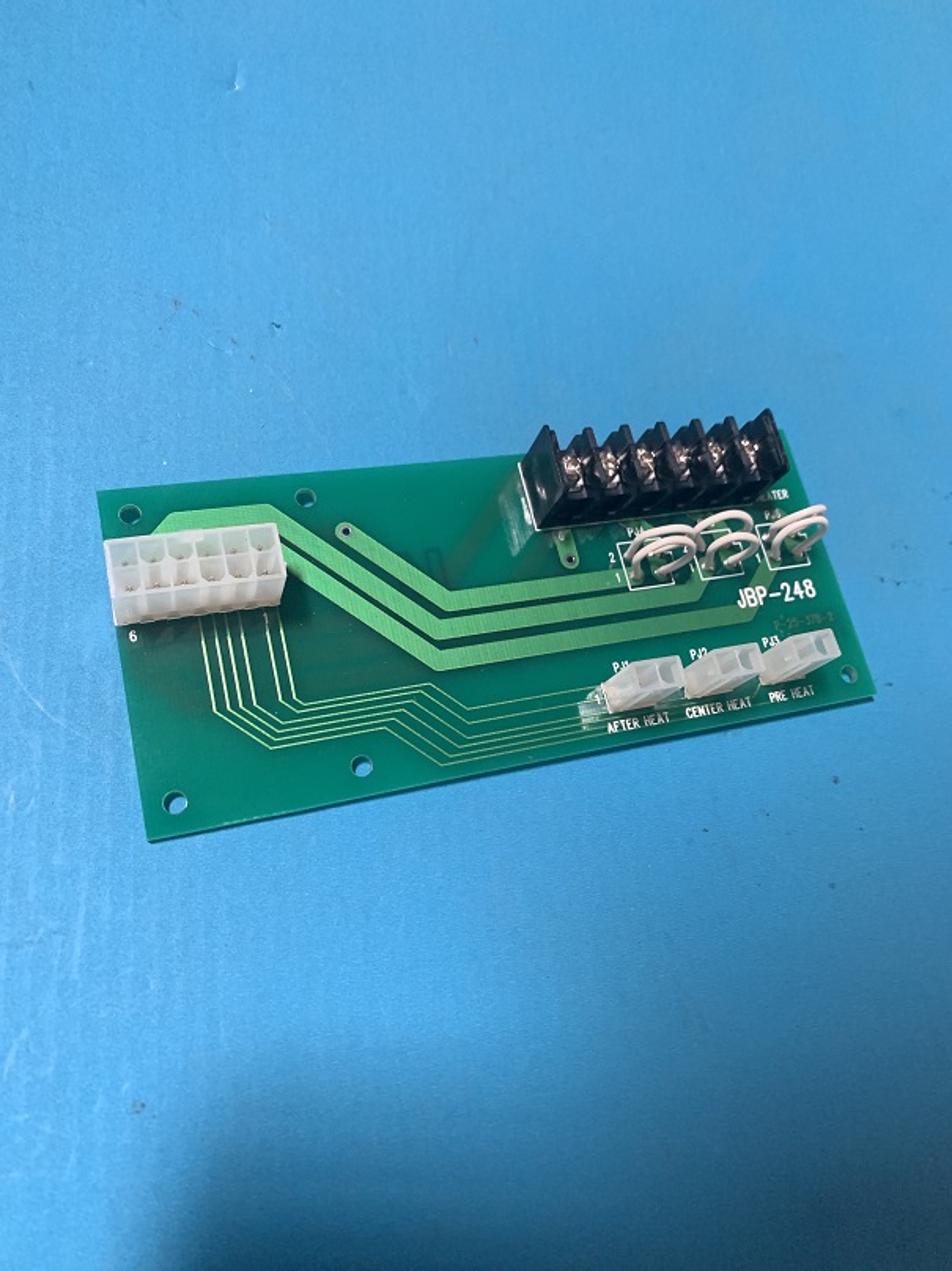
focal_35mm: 26
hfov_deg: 53.1
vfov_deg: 67.3
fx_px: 954
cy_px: 636
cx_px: 476
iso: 320
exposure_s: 1/60
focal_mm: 4.25
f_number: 1.8
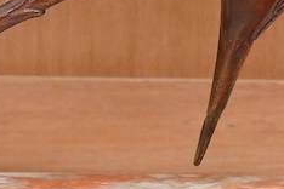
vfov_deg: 6.3
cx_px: 162
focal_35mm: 216
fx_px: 1704
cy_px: -68
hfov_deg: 9.5
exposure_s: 1/125
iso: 2500
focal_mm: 30
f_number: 9
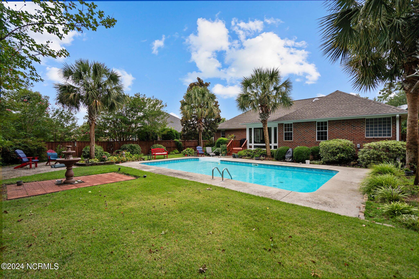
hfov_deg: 96.7
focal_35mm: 16
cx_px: 210
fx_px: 186
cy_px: 140
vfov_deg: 73.7
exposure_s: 1/2000
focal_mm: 16
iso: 400
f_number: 4
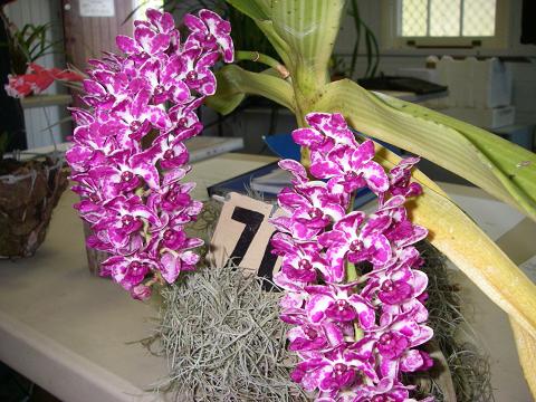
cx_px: 268
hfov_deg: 49.0
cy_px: 201
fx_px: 588
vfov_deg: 37.7
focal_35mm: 38
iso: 200
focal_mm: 6.3
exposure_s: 1/40
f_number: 3.3
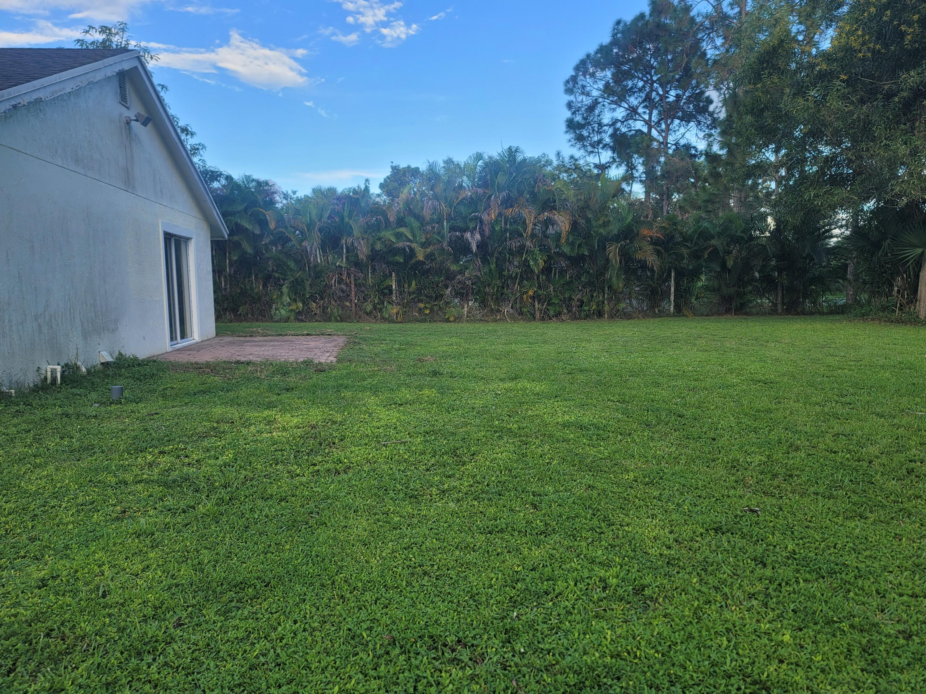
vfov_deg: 54.9
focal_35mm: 25
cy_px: 347
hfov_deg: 69.4
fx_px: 669
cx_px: 463
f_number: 1.8
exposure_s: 1/185
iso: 20
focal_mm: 7
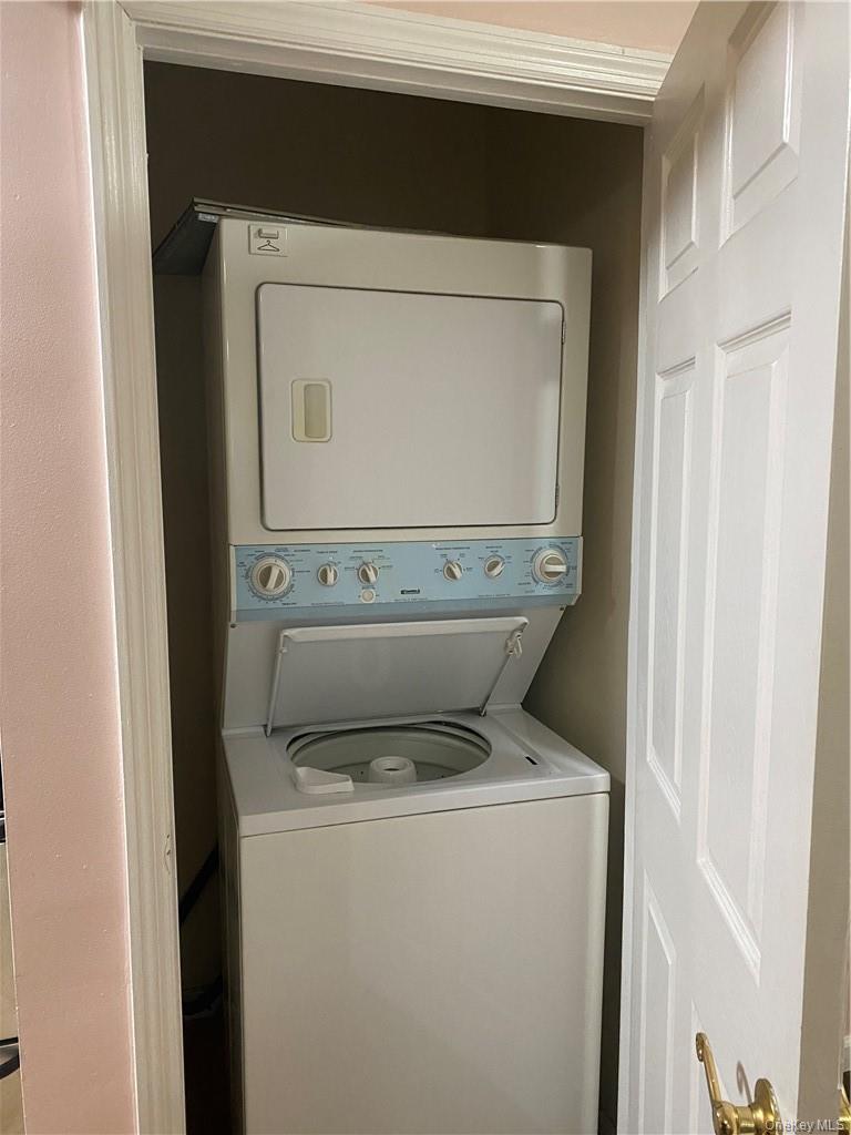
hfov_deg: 53.1
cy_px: 568
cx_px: 426
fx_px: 852
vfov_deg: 67.3
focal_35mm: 26
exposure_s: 1/60
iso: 320
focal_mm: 4.25
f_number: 1.8
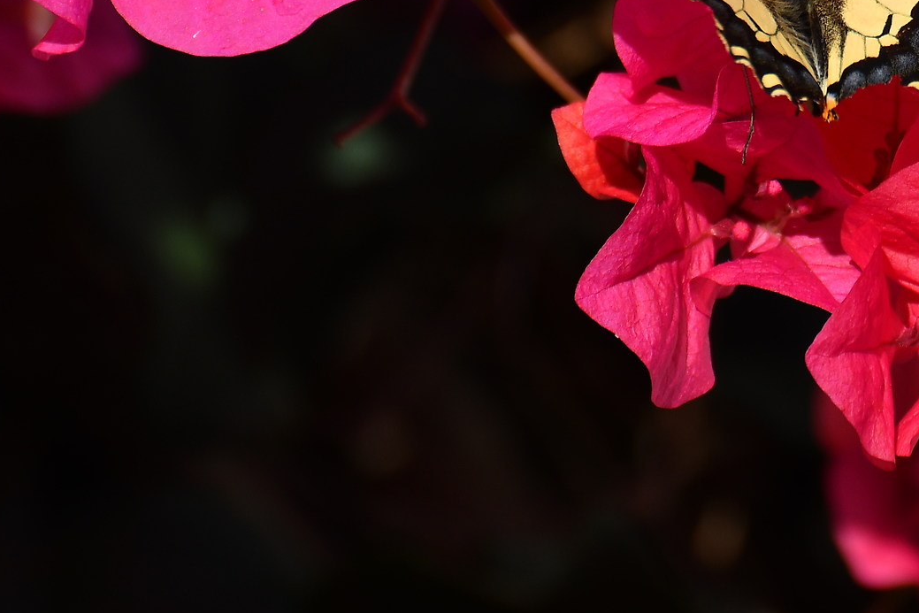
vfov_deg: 1.3
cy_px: 186
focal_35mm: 1039
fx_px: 26525
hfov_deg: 2.0
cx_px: 1024
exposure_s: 1/500
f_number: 7.1
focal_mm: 300
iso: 125
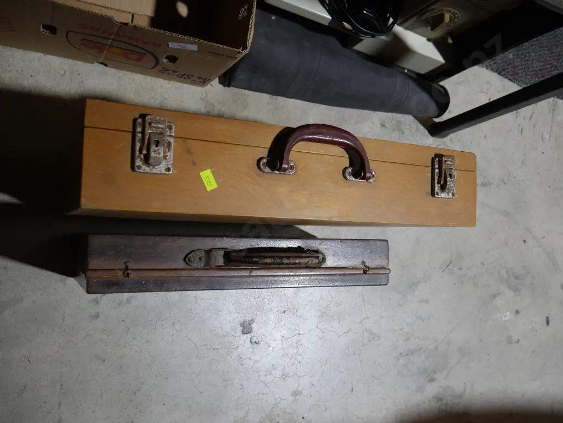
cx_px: 282
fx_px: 488
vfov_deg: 46.8
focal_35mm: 30
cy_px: 212
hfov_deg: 59.9
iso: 200
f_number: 3.6
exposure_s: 1/60
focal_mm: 15
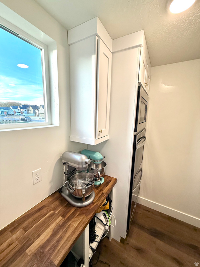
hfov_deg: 85.7
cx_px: 100
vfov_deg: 102.1
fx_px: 108
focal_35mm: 14
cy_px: 134
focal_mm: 2.22
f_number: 2.2
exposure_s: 1/120
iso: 80
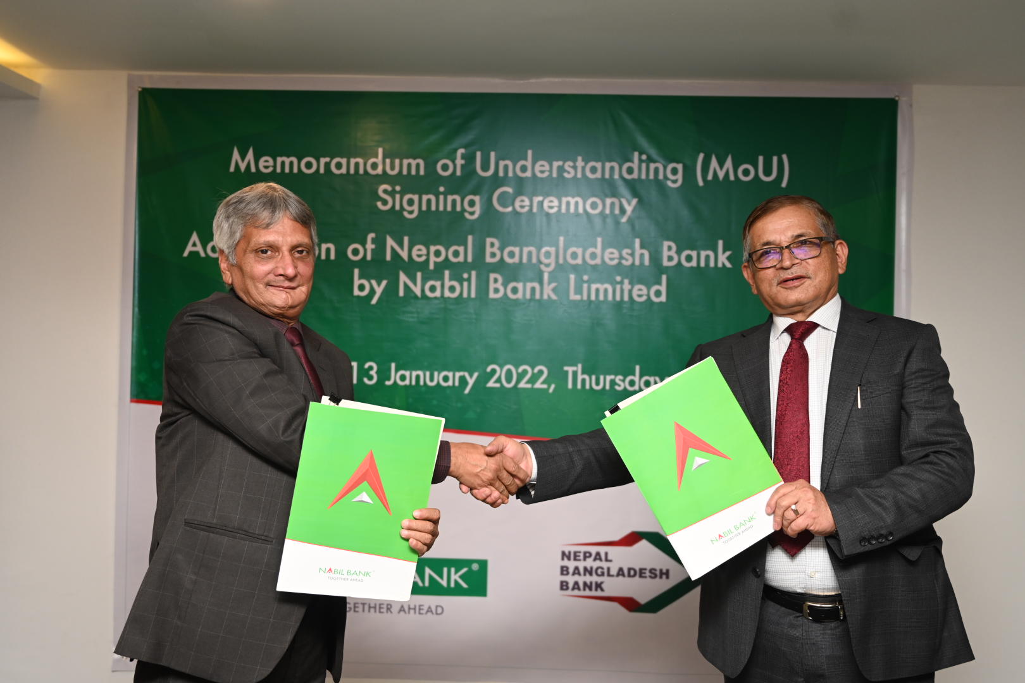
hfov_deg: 51.9
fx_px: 1053
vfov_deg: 35.9
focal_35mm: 37
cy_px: 342
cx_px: 512
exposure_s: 1/125
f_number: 4
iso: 640
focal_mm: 37
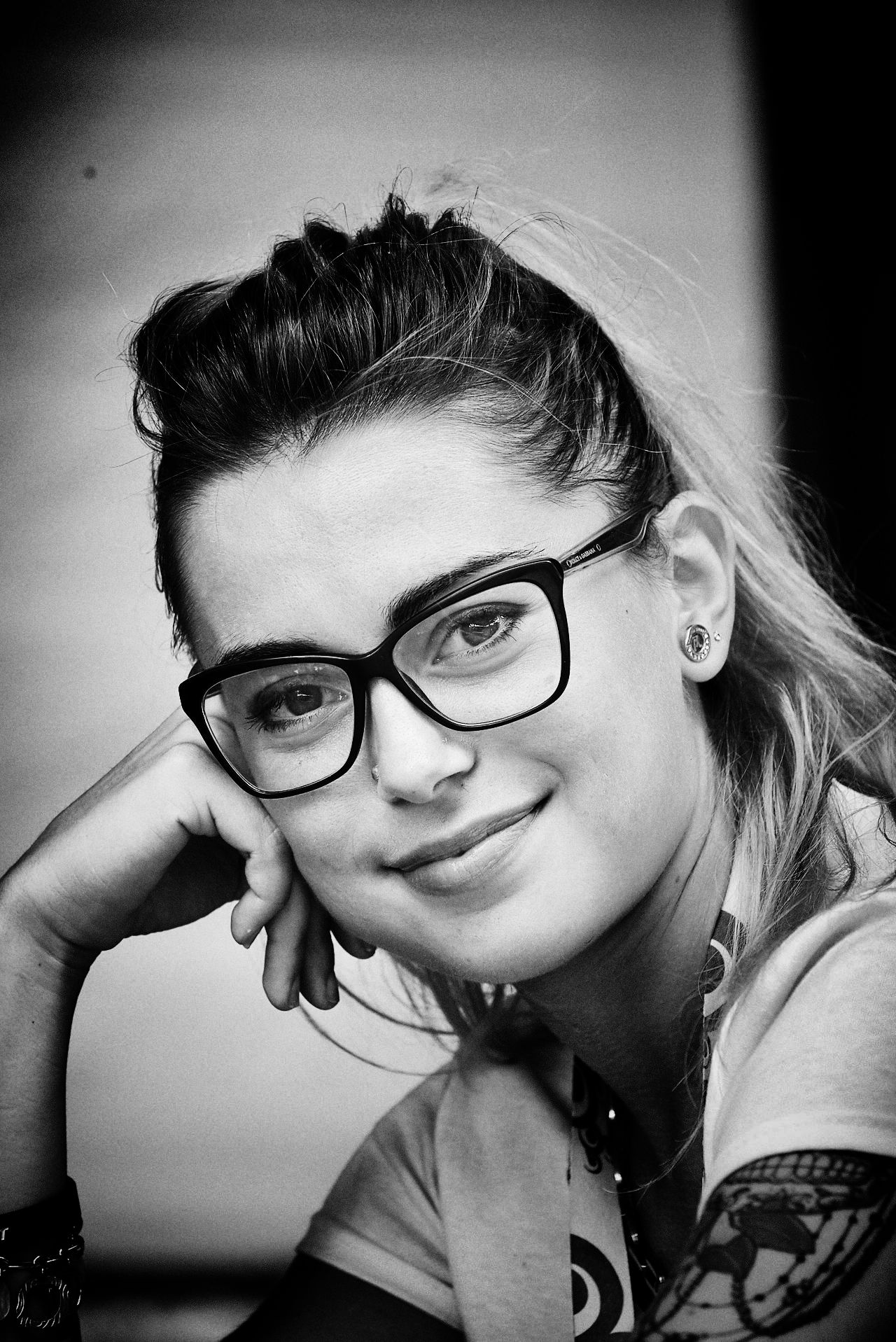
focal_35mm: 200
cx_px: 448
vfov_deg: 10.3
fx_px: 7458
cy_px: 671
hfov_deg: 6.9
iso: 1600
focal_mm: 200
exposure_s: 1/500
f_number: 8
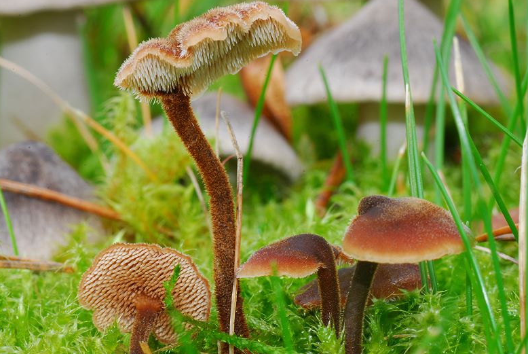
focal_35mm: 141
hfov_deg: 14.5
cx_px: 262
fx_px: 2071
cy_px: 172
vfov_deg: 9.8
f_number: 40
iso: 200
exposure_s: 1/2.5
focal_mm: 90
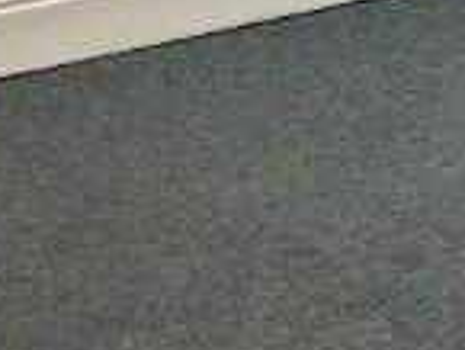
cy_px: -295
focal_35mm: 183
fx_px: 2460
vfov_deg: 7.8
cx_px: 1135
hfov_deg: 9.5
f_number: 1.6
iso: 50
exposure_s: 1/100
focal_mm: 5.96
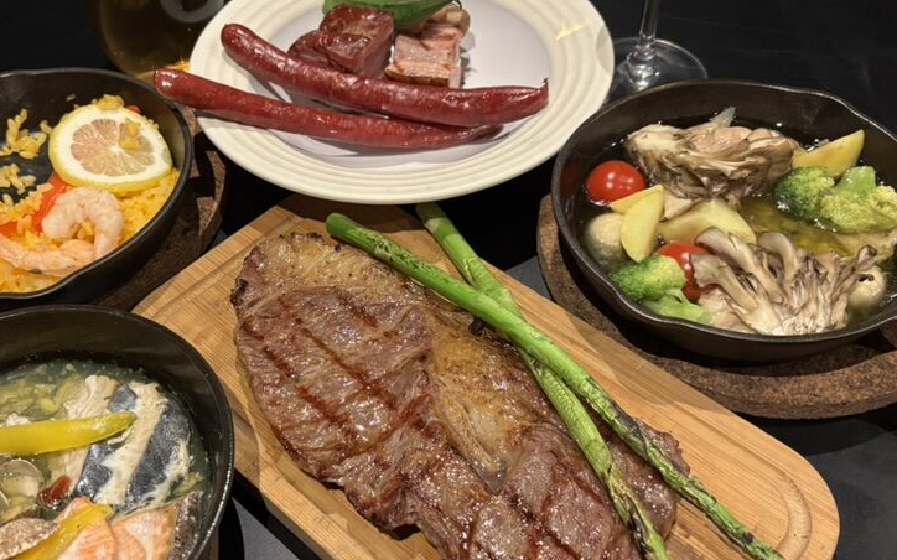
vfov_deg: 32.7
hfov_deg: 50.2
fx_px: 953
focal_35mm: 39
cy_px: 313
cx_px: 383
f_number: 1.6
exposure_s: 1/50
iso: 400
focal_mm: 5.96
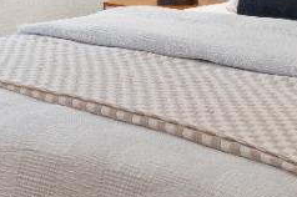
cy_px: -110
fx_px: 832
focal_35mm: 101
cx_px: 153
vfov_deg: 12.7
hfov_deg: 20.2
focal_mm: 16
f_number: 8
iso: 100
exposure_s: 2.5
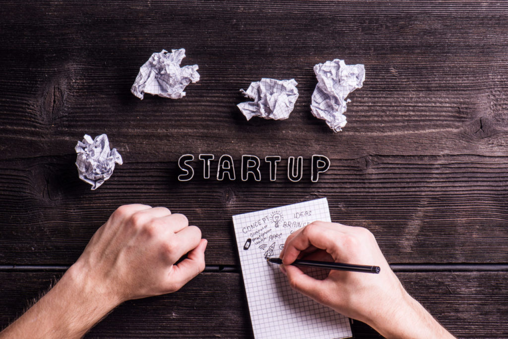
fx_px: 1482
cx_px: 254
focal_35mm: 105
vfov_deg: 13.0
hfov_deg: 19.5
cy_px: 170
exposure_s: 1/160
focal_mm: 105
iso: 100
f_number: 11
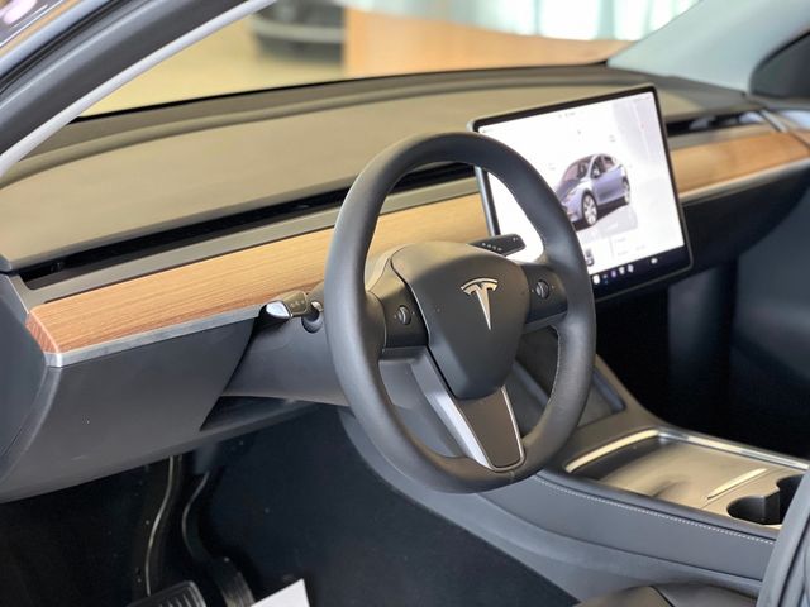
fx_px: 1802
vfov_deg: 19.1
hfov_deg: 25.3
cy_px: 304
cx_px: 405
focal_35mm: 77
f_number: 2.8
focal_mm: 9
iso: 320
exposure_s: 1/40
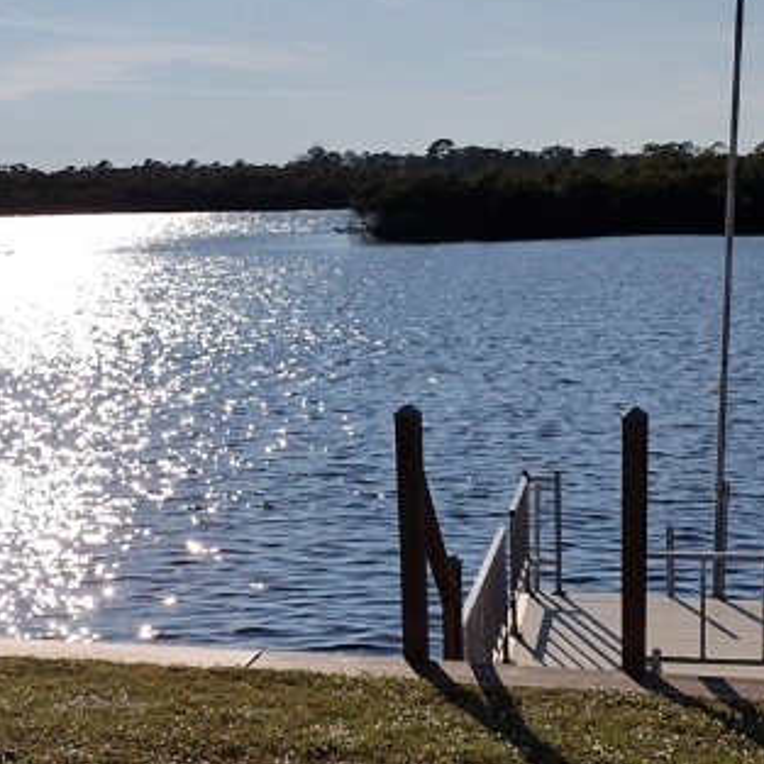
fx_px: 1948
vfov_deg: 22.2
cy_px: 393
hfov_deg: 22.1
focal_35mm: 78
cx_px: 268
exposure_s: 1/9015
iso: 100
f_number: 1.7
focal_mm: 4.71
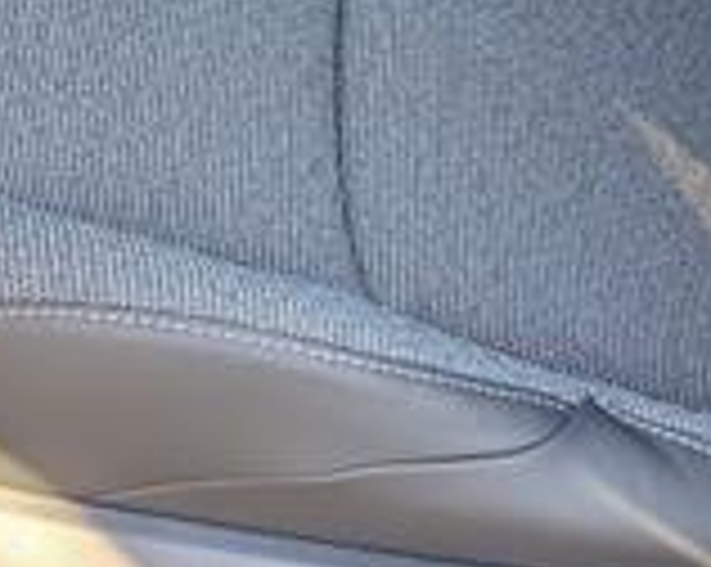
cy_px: -238
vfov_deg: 15.2
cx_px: 225
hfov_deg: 20.1
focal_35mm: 95
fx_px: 1997
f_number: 1.68
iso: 723
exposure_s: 1/1250
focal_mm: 6.9
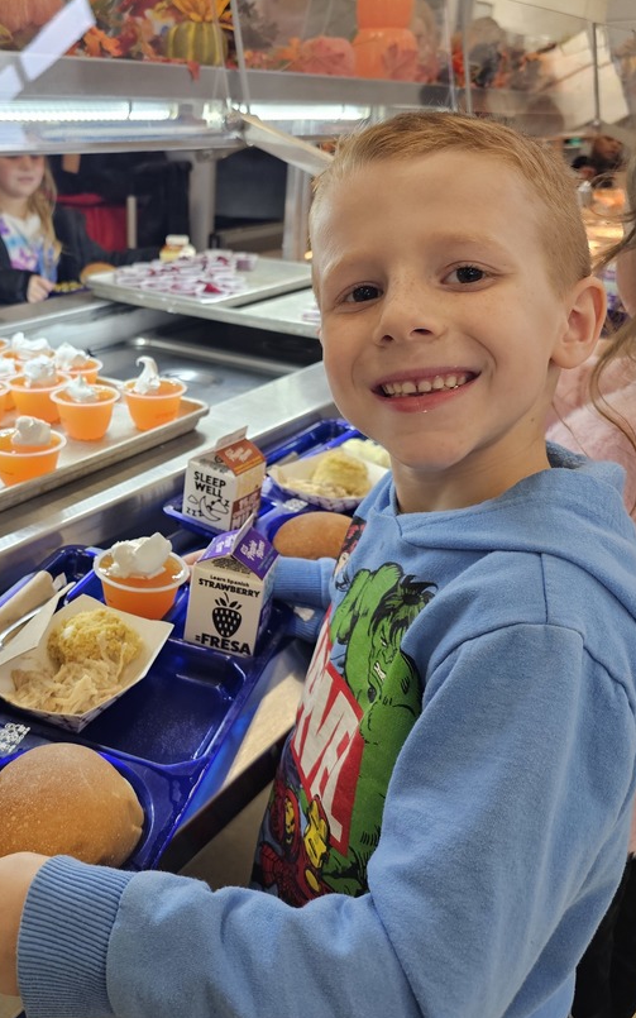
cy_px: 497
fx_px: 860
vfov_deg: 61.2
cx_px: 162
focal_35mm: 31
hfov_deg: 39.5
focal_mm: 6.3
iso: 320
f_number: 1.7
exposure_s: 1/120
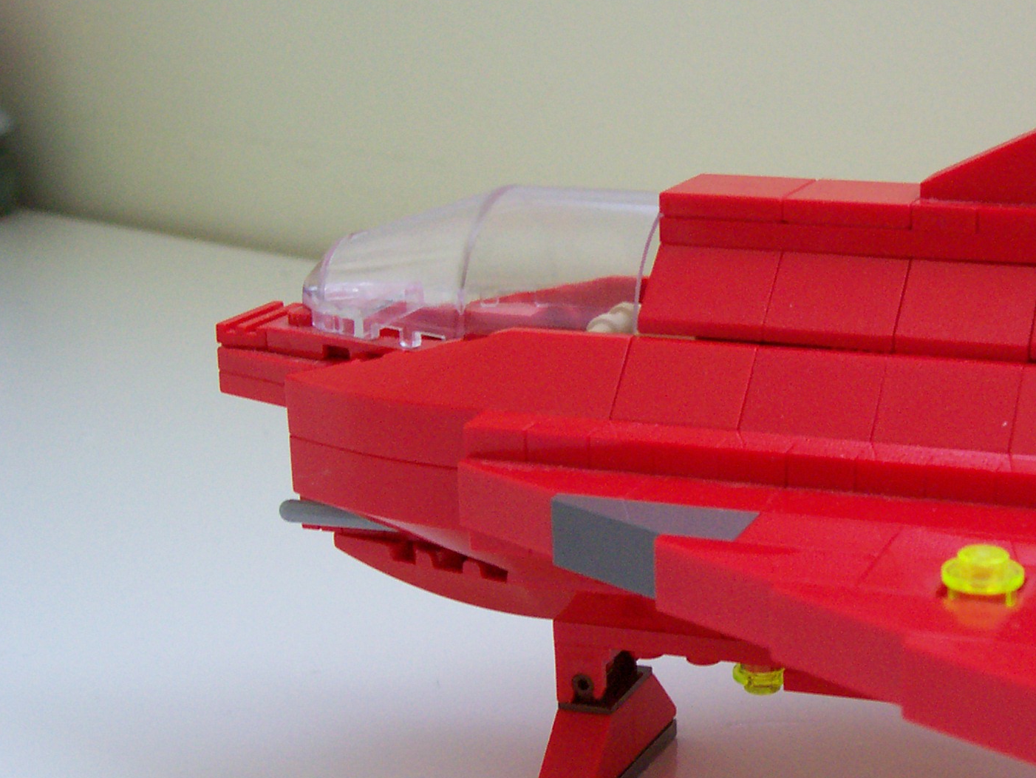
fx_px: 2065
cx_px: 820
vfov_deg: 21.3
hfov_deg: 27.6
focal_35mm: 69
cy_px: 450
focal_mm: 7
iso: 160
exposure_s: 1/8
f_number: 2.9
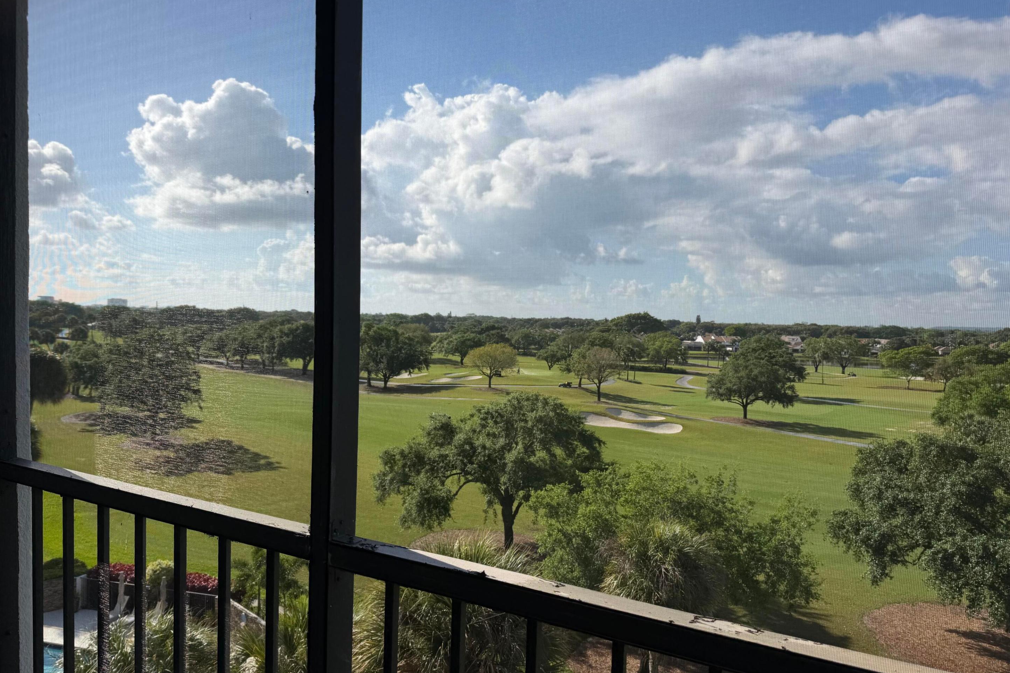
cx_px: 505
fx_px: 701
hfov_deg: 71.5
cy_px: 354
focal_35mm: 25
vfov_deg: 51.3
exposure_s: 1/4975
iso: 80
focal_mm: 6.76
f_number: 1.78
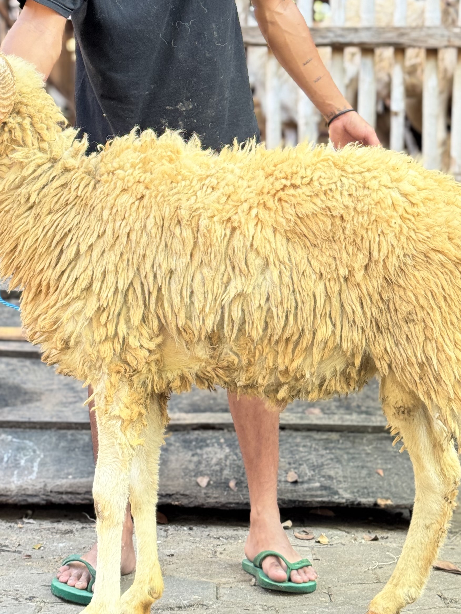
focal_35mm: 83
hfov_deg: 17.8
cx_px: 187
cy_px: 168
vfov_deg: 23.4
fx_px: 1474
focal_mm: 6.76
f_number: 1.78
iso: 100
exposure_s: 1/62
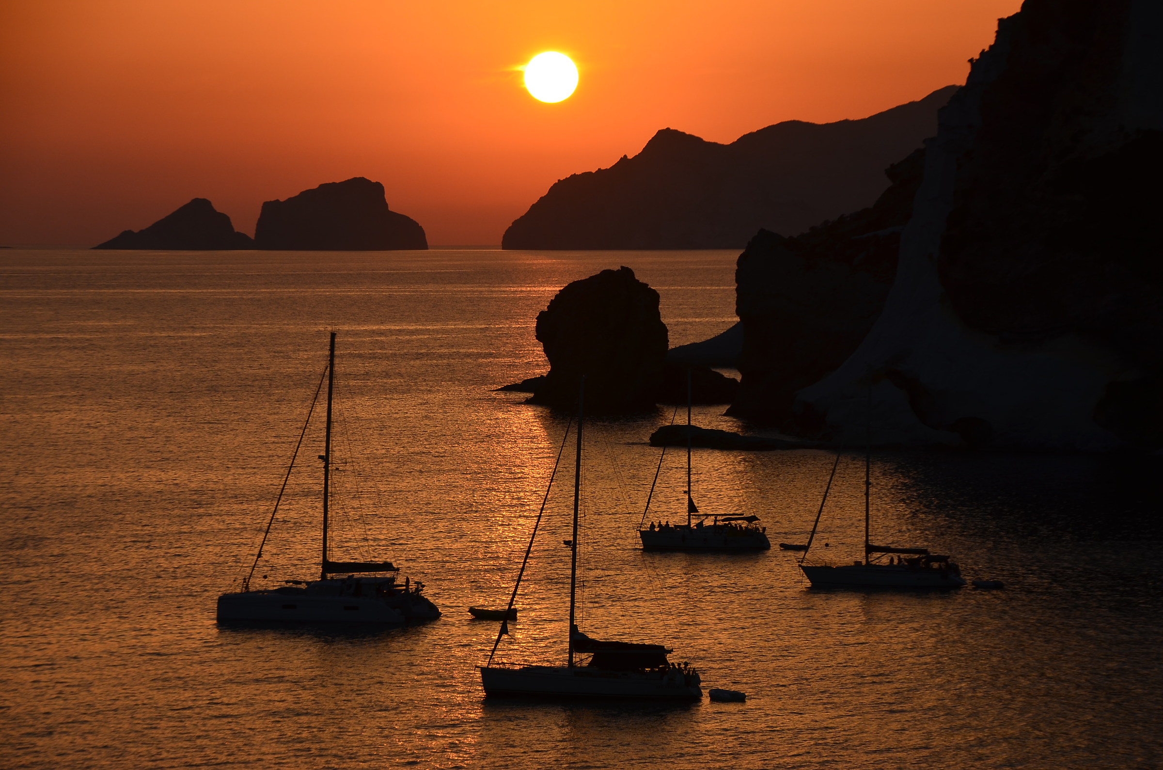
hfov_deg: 11.4
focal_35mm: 180
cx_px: 582
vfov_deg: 7.6
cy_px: 385
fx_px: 5802
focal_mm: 120
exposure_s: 1/320
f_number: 13
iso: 100
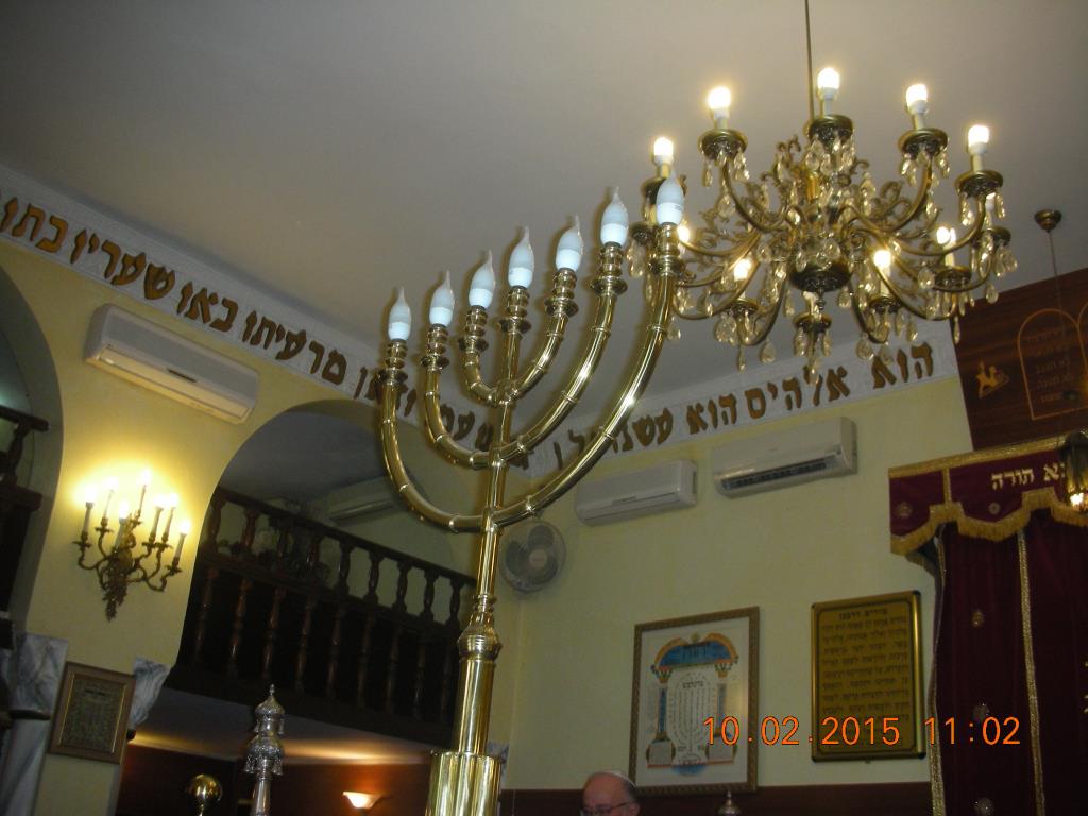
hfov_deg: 52.6
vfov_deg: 40.7
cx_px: 544
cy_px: 408
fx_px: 1100
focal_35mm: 35
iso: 143
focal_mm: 5.8
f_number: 3
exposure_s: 1/60.1
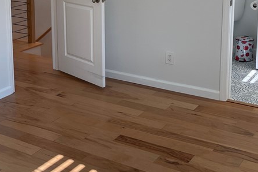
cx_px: 75
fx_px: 444
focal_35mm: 62
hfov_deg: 32.0
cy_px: 16
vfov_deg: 21.4
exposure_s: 1/191
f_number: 1.6
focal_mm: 4.2
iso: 32
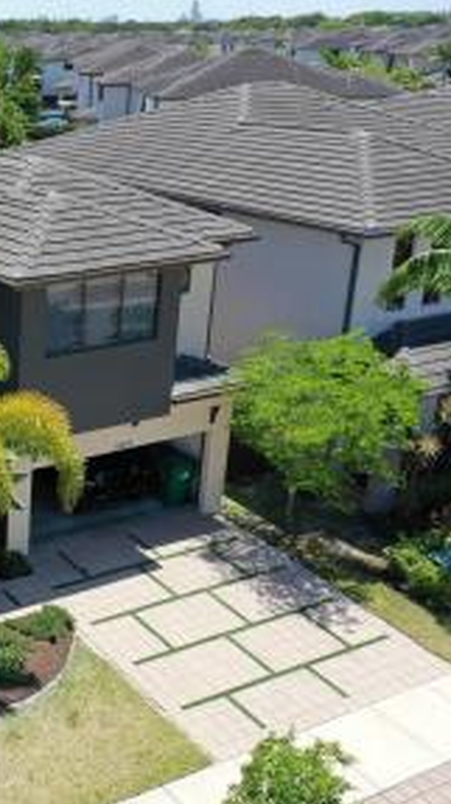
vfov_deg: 44.6
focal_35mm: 46
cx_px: -126
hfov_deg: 23.2
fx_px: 980
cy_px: 398
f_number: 5.6
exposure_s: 1/320
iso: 100
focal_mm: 10.26
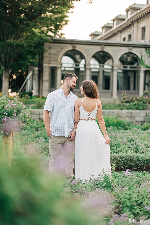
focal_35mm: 50
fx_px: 312
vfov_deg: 39.6
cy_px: 112
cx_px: 75
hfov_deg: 27.0
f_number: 1.4
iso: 500
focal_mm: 50
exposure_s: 1/2500
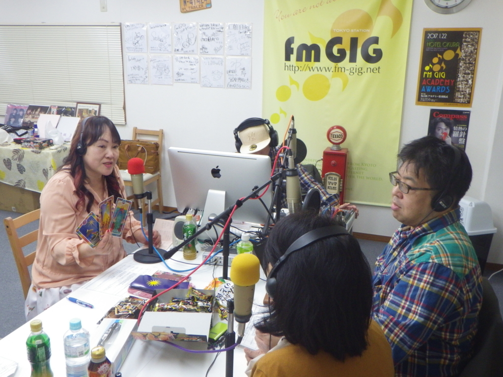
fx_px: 494
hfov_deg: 54.0
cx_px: 252
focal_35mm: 34
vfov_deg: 41.8
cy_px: 188
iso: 500
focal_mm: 6.1
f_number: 3.8
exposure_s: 1/50
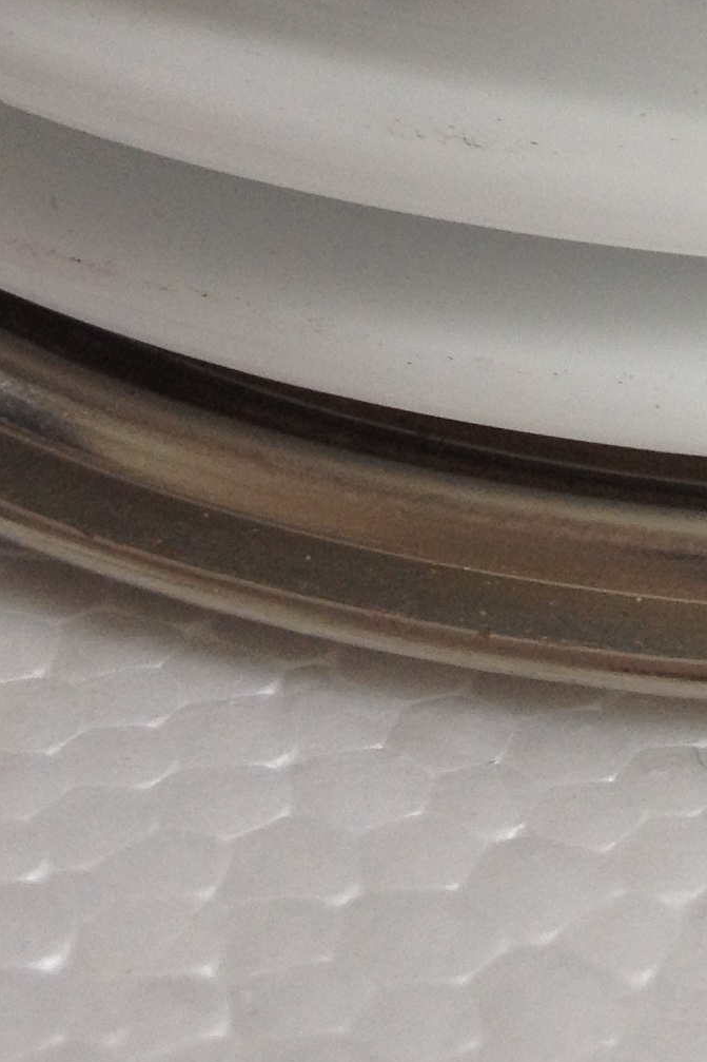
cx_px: 994
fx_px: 3477
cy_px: -121
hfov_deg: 11.2
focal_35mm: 118
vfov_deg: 16.8
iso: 50
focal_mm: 4.28
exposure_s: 1/60
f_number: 2.4
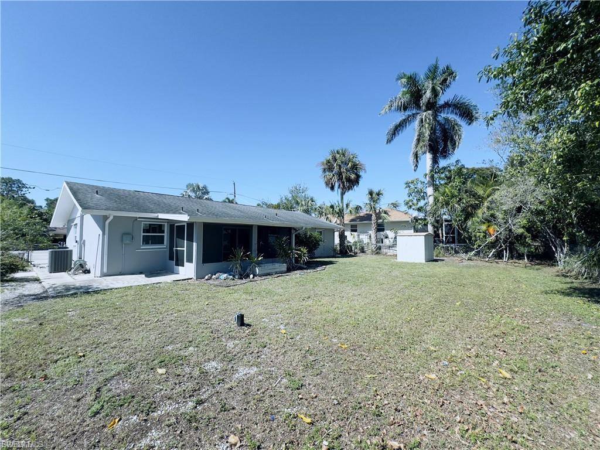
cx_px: 300
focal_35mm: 14
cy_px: 225
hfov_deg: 102.1
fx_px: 243
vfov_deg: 85.7
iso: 50
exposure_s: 1/1637
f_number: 2.2
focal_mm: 2.22
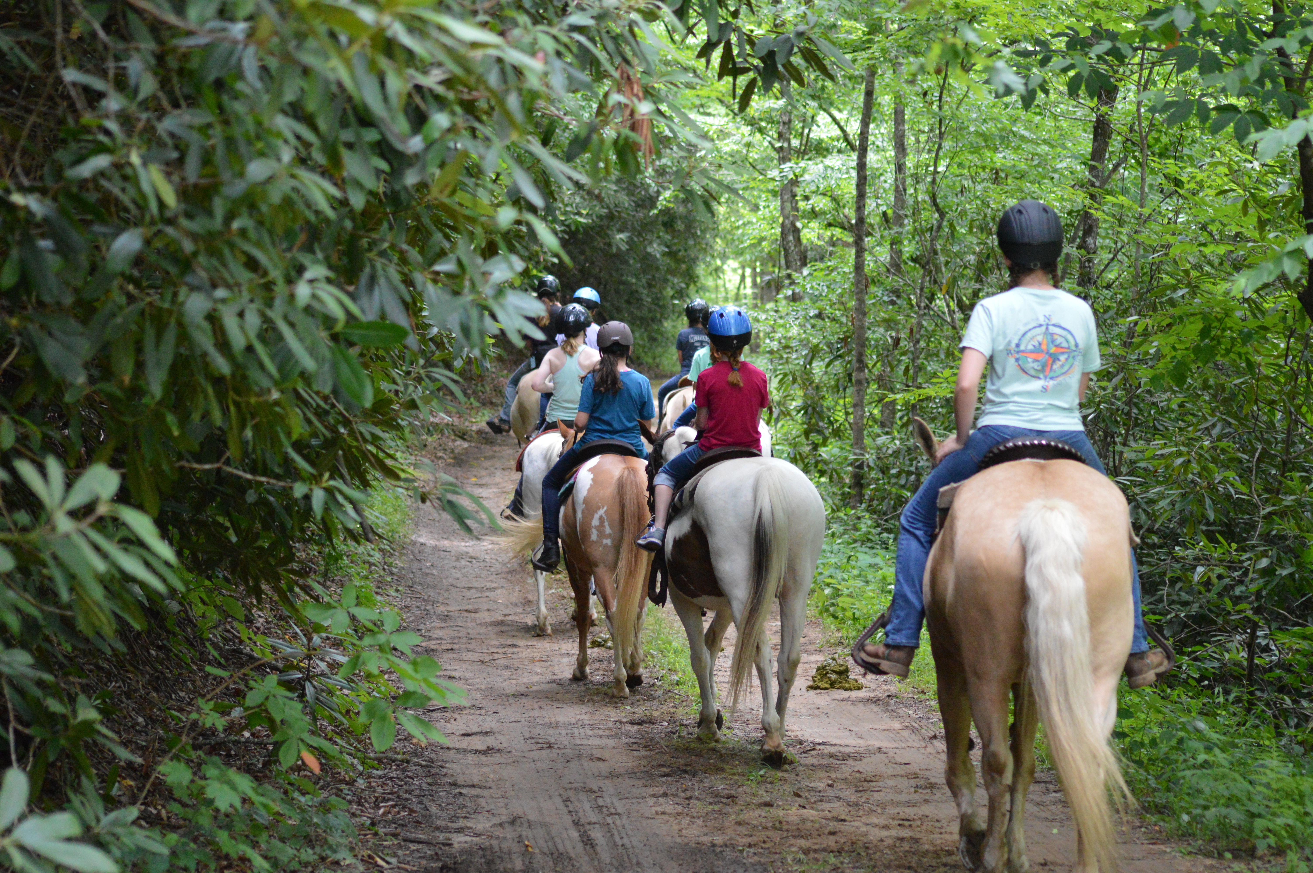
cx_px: 656
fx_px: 5193
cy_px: 436
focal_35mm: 142
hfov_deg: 14.4
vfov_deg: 9.6
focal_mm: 95
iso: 2500
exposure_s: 1/500
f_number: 4
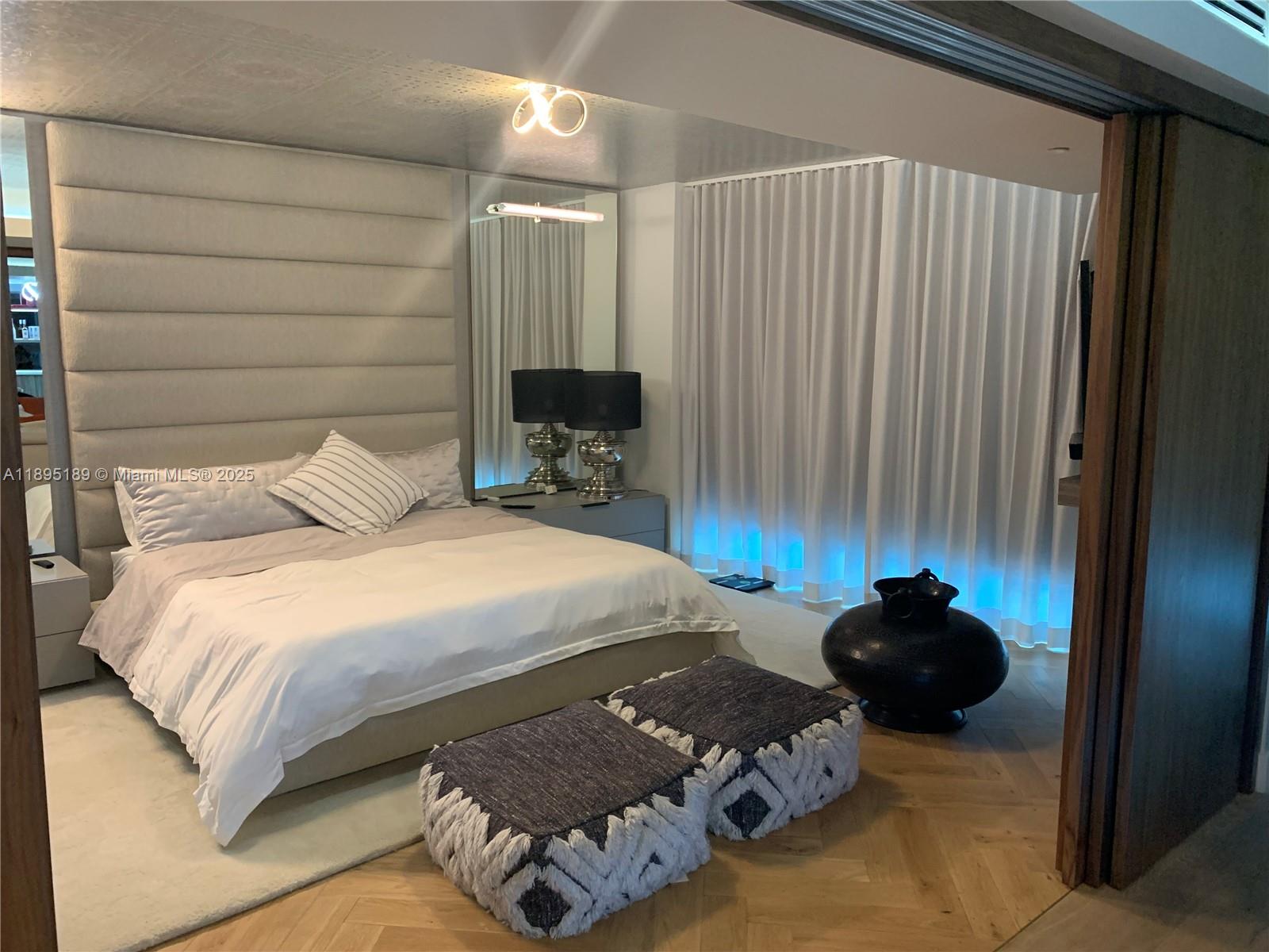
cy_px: 476
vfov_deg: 53.1
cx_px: 634
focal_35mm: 26
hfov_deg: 67.3
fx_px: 953
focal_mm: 4.25
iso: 200
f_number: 1.8
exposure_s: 1/60
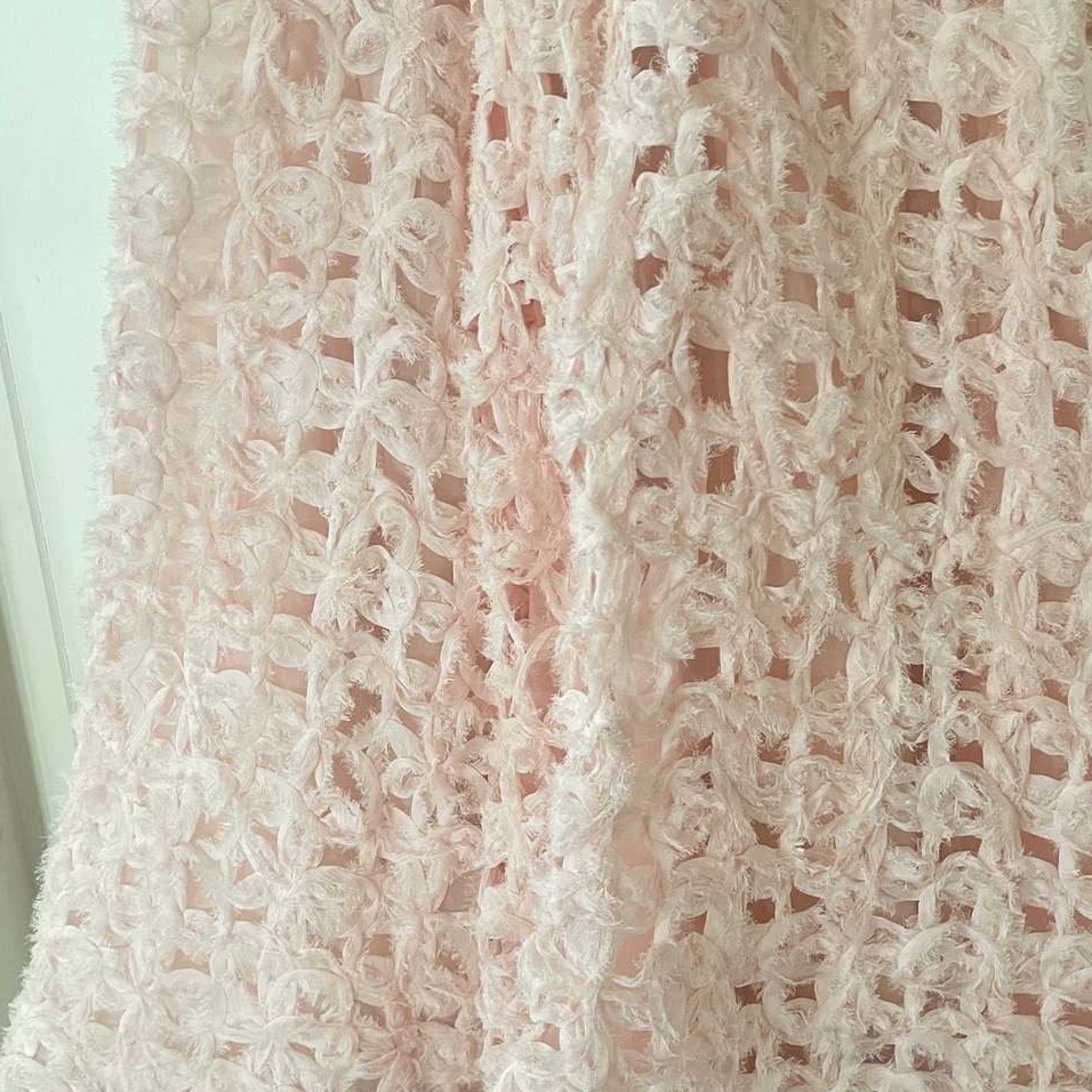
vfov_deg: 44.9
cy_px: 549
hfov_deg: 44.6
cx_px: 681
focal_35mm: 37
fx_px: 1321
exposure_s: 1/60
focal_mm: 5.1
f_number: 1.6
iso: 400
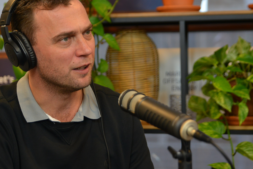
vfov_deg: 14.2
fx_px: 675
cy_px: 69
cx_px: 93
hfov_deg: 21.2
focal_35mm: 96
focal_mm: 58
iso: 1000
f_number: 2.8
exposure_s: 1/160
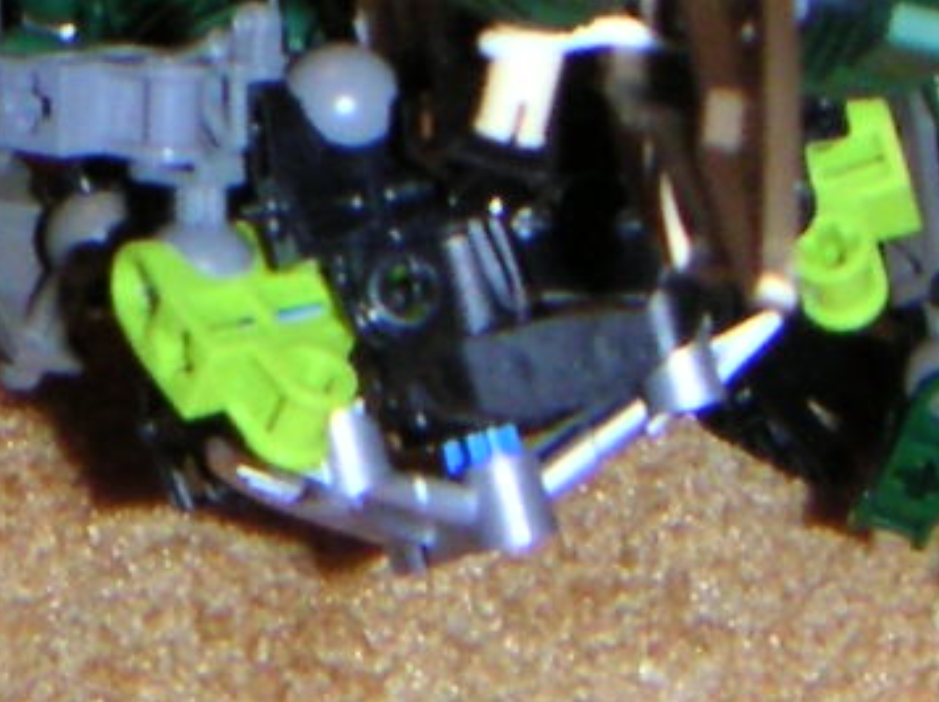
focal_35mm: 175
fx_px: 4742
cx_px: -100
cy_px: 442
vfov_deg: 8.5
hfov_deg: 11.1
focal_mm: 5.1
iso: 200
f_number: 2.9
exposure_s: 1/45
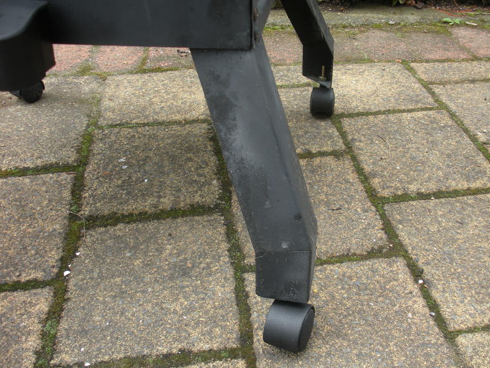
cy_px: 164
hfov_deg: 46.8
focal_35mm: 40
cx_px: 266
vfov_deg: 35.9
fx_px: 566
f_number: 3.5
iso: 74
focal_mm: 6.3
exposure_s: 1/59.6
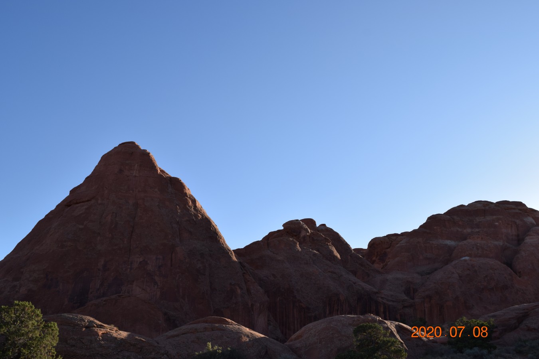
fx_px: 494
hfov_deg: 57.2
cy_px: 180
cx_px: 270
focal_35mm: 33
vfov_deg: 40.0
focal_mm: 22
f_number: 8
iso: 200
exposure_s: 1/320
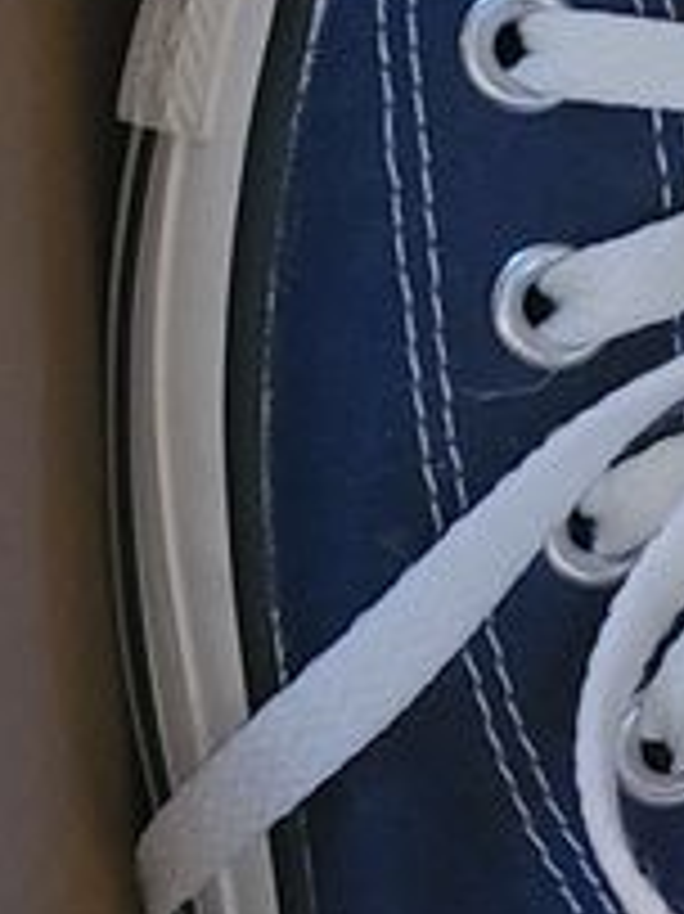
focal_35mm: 128
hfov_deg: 10.8
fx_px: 3376
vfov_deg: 15.4
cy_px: 671
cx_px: 1278
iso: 1000
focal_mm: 5.4
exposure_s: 1/25
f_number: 1.8
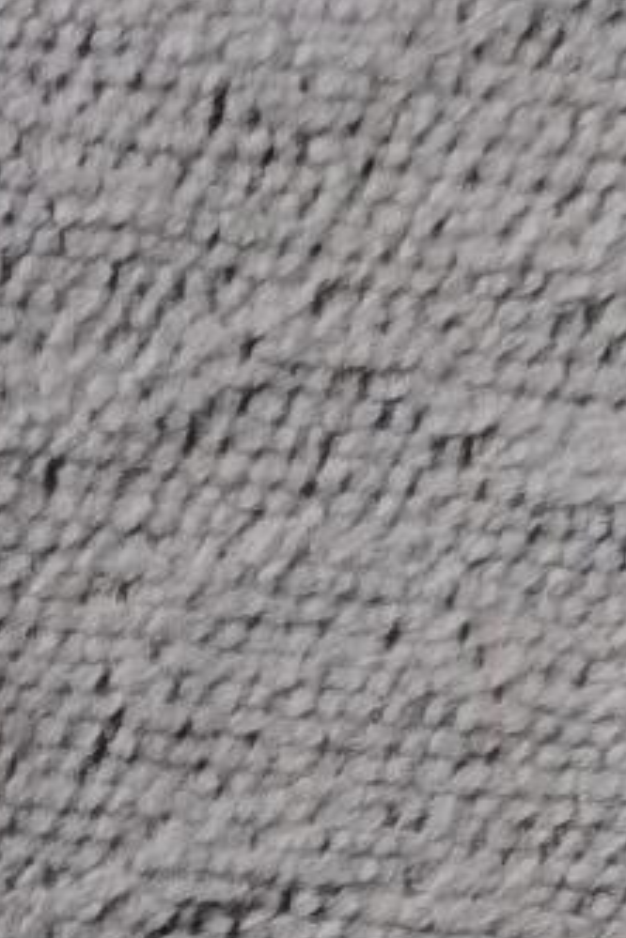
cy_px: 1800
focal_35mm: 152
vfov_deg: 12.2
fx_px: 3964
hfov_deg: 8.3
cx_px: -888
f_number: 1.9
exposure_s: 1/100
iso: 200
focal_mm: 6.71
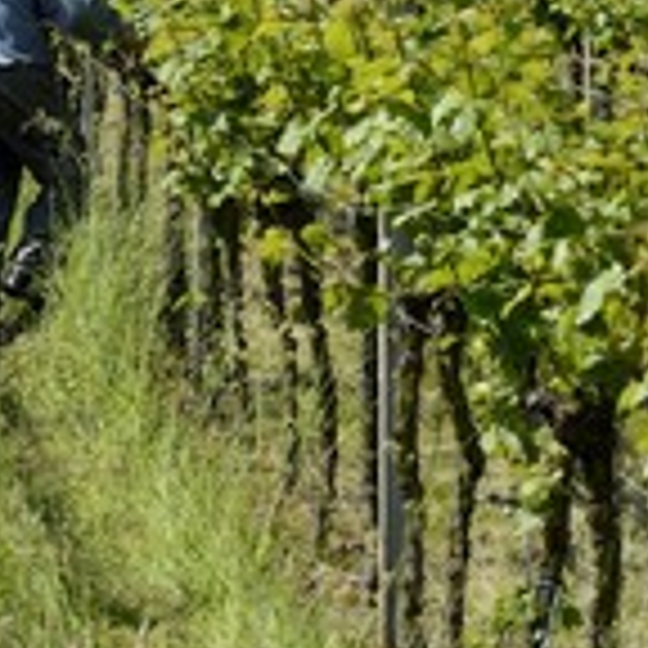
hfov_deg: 6.3
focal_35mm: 278
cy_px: 94
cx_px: 180
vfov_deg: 6.3
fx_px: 5888
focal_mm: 112
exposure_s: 1/320
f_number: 10
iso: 200
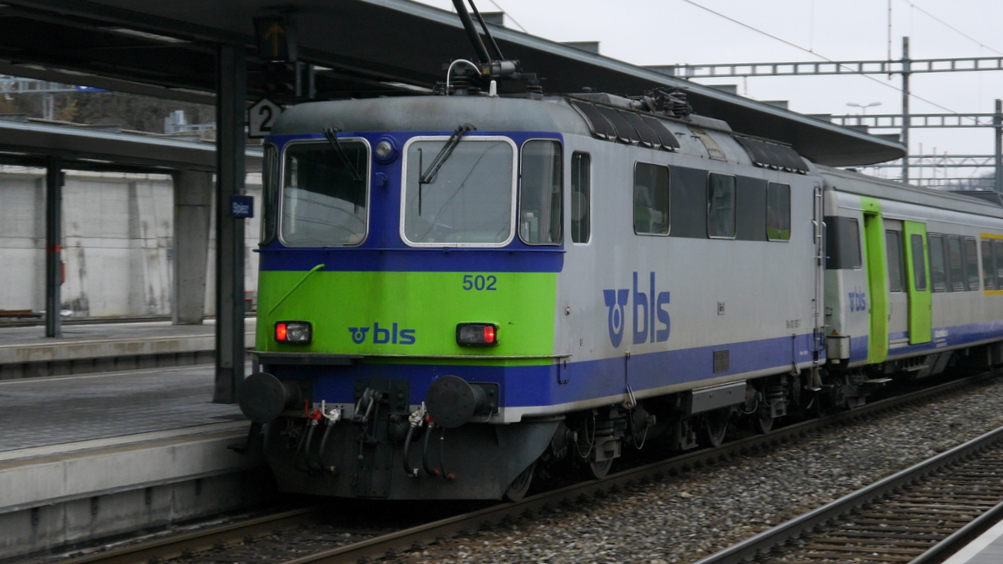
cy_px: 244
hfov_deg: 32.8
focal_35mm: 64
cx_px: 499
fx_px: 1702
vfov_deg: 18.8
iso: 250
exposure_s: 1/125
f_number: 4.9
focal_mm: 29
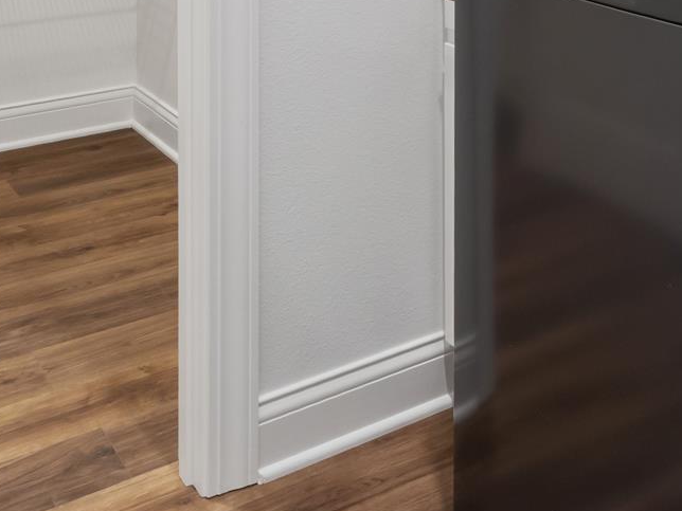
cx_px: 545
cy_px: -216
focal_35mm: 56
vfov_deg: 22.3
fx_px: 1103
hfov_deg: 33.4
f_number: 9
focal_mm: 10
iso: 200
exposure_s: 1
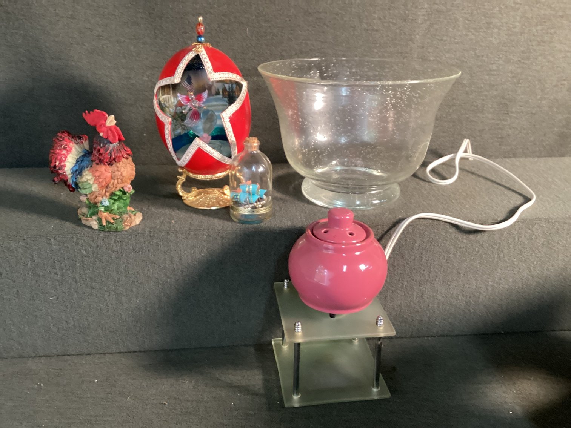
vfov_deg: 45.4
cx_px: 286
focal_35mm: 31
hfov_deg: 58.3
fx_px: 511
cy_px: 214
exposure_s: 1/50
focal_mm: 3.3
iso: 320
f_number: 2.4
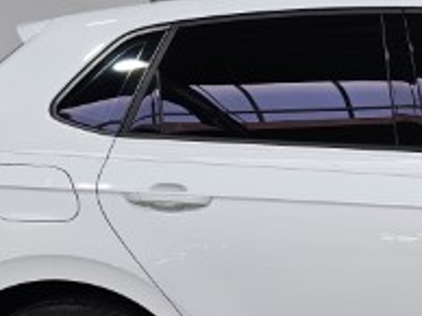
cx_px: 518
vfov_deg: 18.9
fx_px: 925
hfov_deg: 23.3
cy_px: 296
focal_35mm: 76
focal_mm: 6.3
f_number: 1.7
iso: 64
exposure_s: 1/100
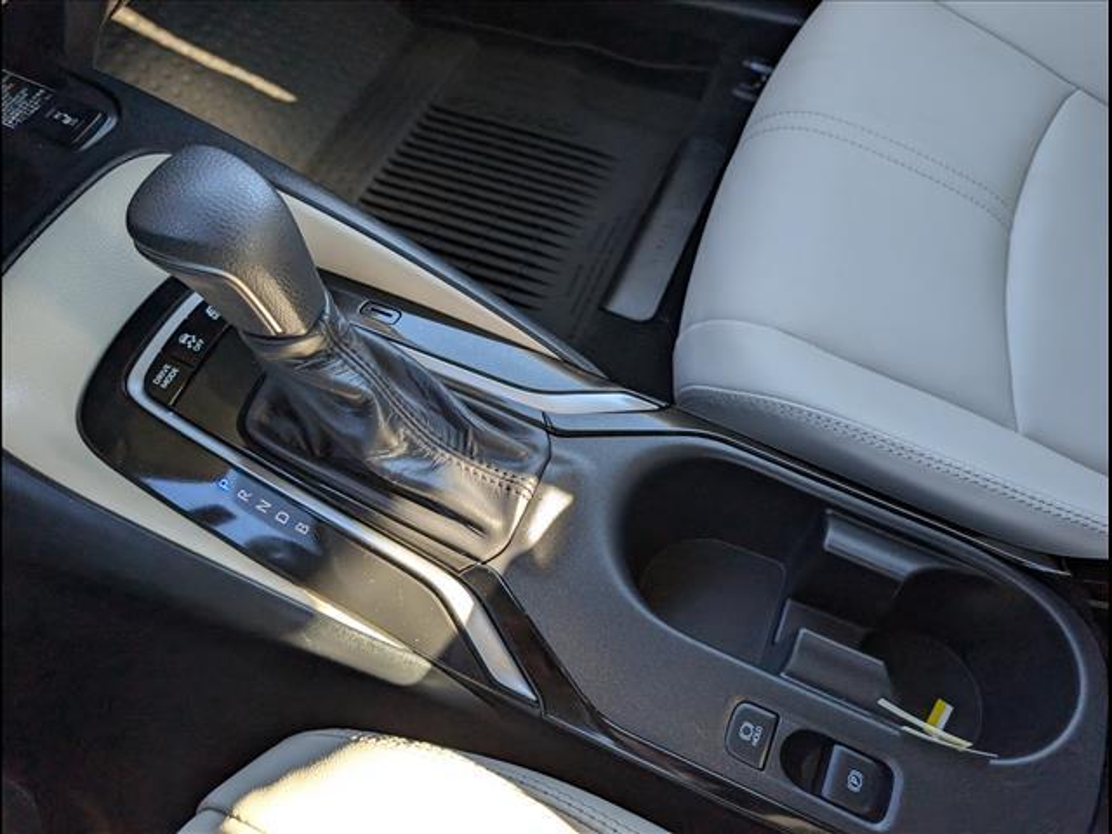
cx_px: 556
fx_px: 771
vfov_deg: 56.8
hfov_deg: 71.6
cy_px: 417
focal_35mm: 24
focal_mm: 6.9
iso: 132
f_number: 1.68
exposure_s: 1/357
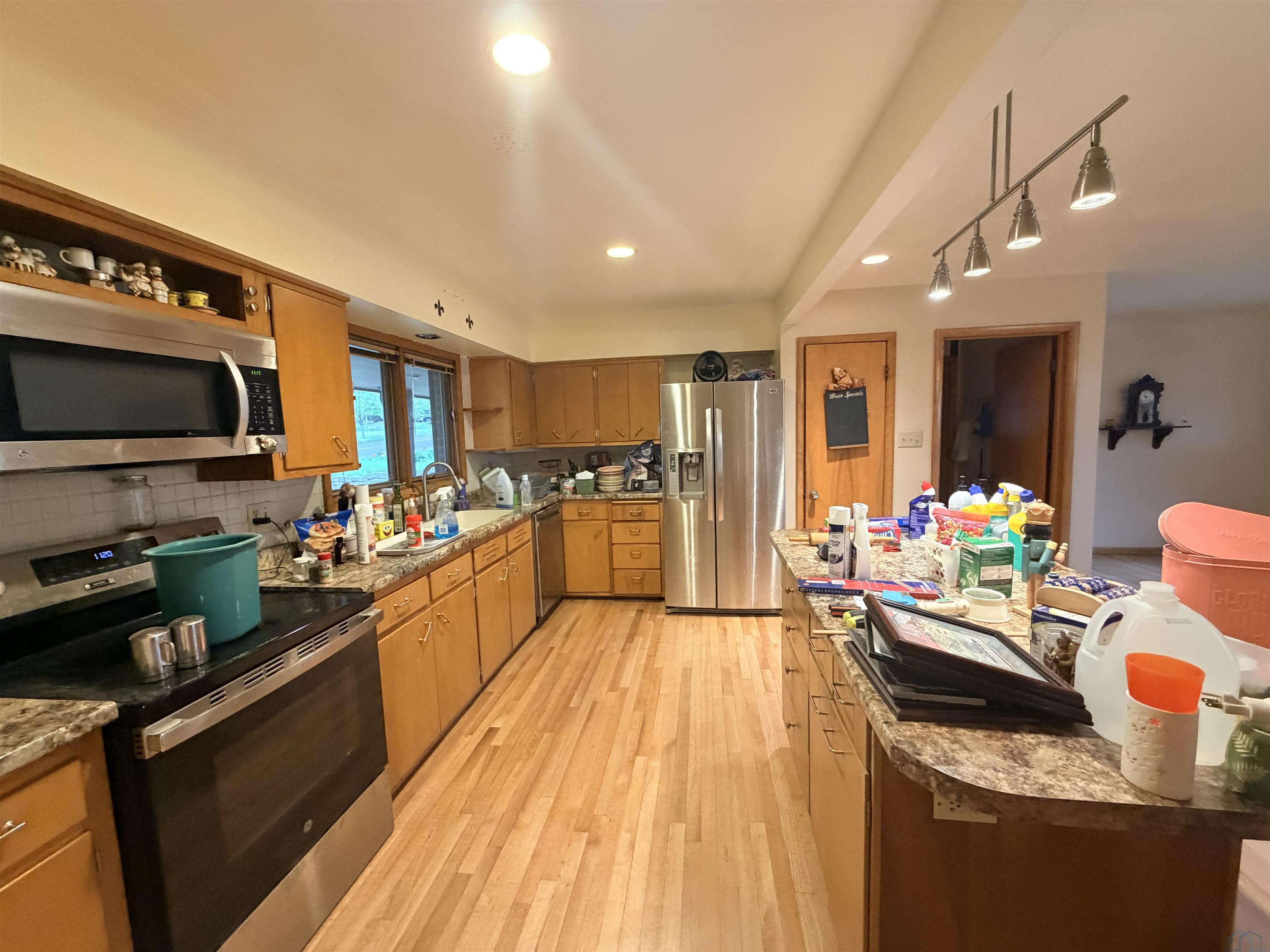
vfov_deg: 85.7
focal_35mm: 14
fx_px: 514
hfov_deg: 102.1
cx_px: 635
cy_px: 476
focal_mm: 2.22
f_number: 2.2
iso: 500
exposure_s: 1/60
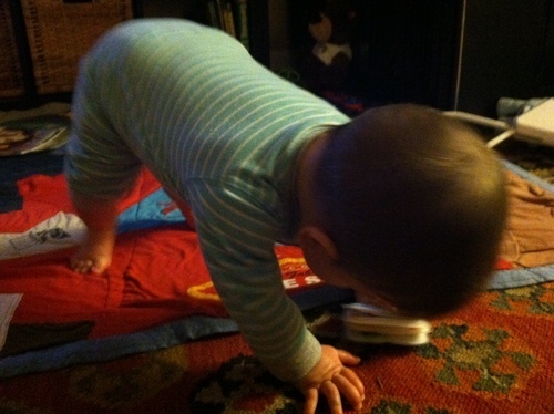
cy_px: 207
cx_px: 277
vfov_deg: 40.6
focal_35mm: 35
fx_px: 560
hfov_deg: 52.7
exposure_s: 1/15
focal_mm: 3.85
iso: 1000
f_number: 2.8
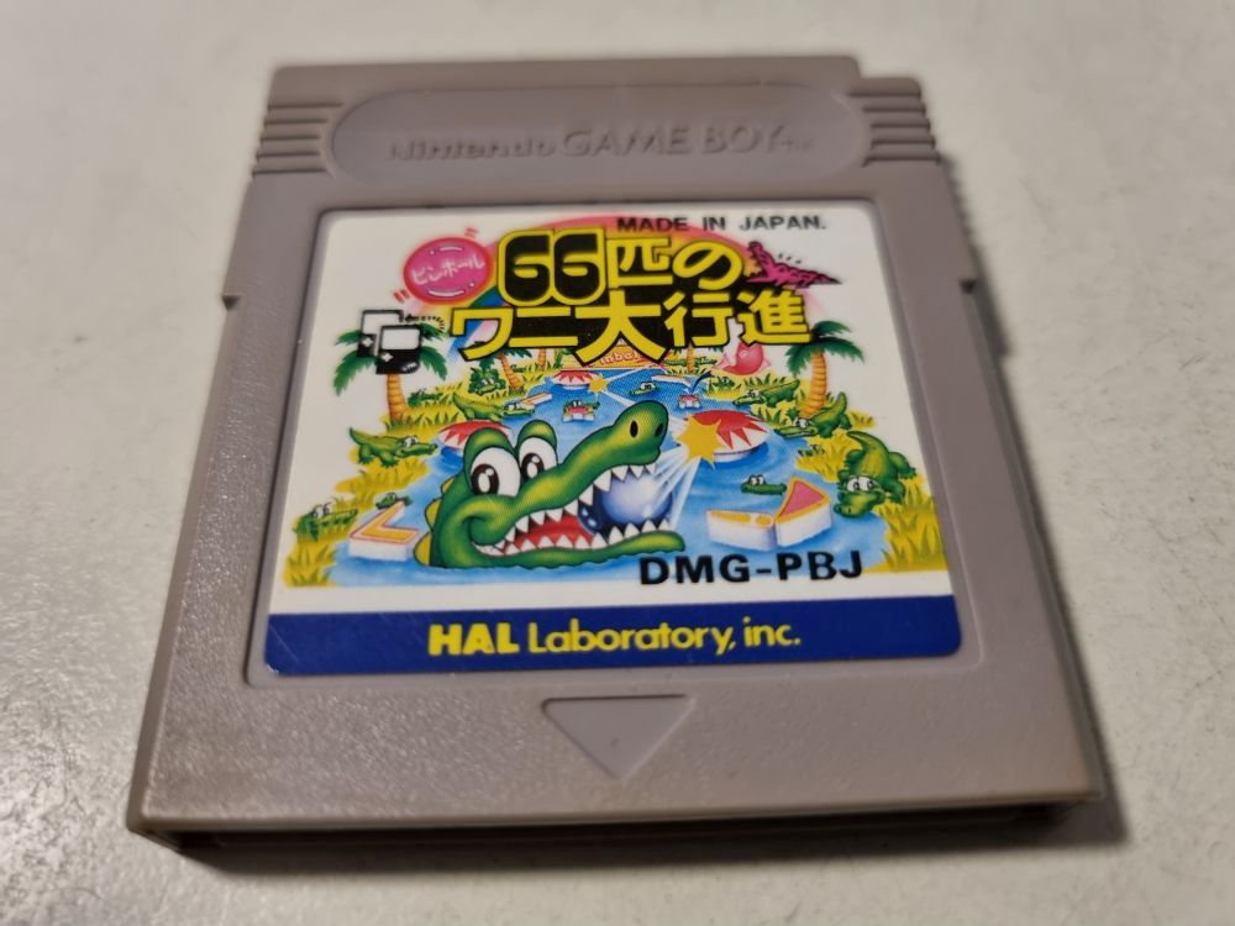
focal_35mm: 26
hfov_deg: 67.3
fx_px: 928
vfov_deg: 53.1
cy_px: 463
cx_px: 618
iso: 320
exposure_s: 1/50
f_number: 1.8
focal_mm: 5.4
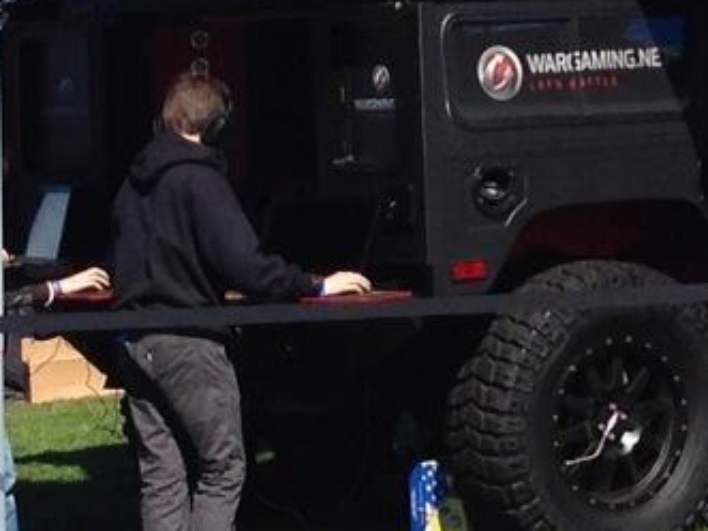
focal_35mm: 204
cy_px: -201
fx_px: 4171
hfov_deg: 9.5
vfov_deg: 7.2
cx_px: 978
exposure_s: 1/1595
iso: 50
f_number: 2.4
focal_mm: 4.13
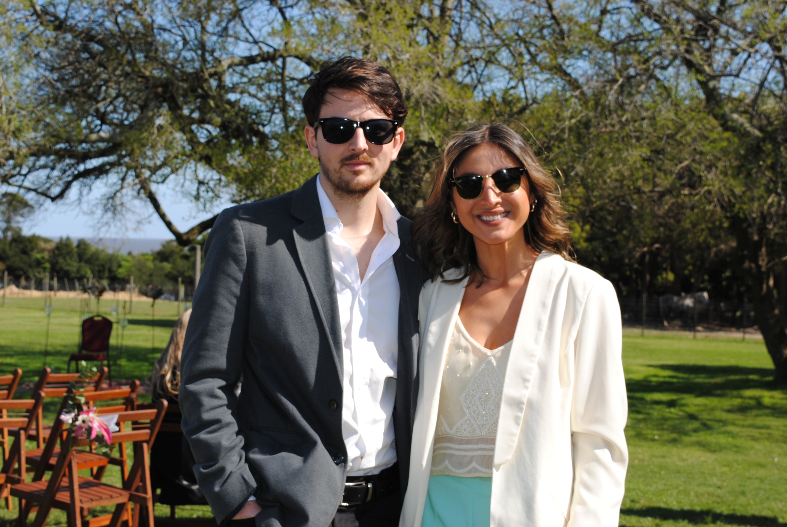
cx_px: 394
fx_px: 1182
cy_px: 264
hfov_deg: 36.8
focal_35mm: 54
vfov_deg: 25.1
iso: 100
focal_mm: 36
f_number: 10
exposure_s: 1/200
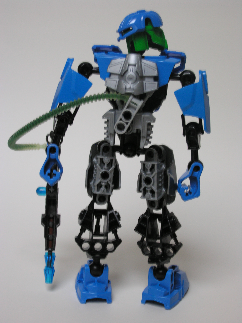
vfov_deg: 30.3
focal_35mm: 64
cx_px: 121
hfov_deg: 22.9
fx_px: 597
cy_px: 162
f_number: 4.1
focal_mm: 16.3
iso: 50
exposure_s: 1/4.2
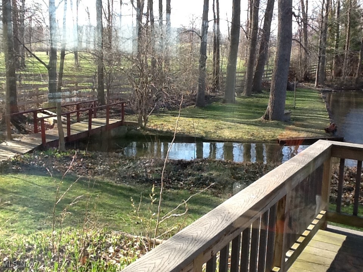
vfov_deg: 32.9
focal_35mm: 44
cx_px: 182
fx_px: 461
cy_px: 136
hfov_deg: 42.9
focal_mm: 2.03
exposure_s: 1/182
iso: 40
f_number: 2.4
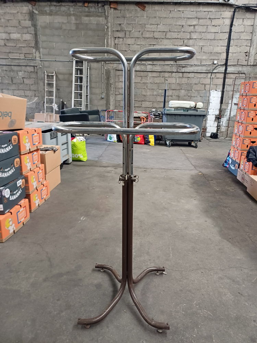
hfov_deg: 54.9
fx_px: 247
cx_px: 128
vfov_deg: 69.4
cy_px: 172
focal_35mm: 25
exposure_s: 1/20
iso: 640
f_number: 1.8
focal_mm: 4.65
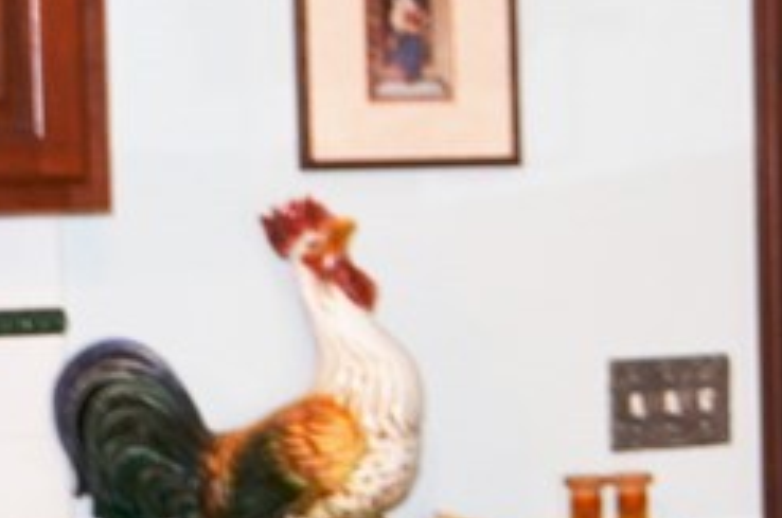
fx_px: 3165
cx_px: 1537
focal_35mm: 146
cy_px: 364
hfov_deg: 12.5
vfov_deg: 9.3
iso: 200
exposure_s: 1/30
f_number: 5.6
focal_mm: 22
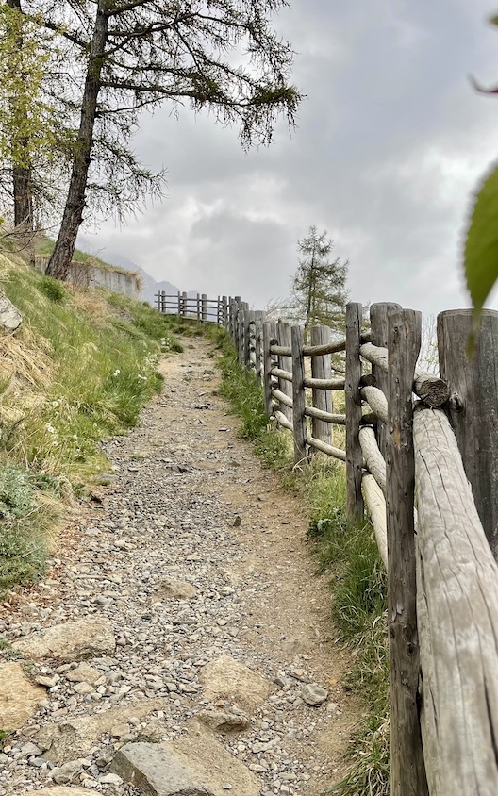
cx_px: 295
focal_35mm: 37
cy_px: 400
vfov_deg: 52.7
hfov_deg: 34.4
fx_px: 803
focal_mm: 5.1
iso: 32
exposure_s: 1/645
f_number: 1.6
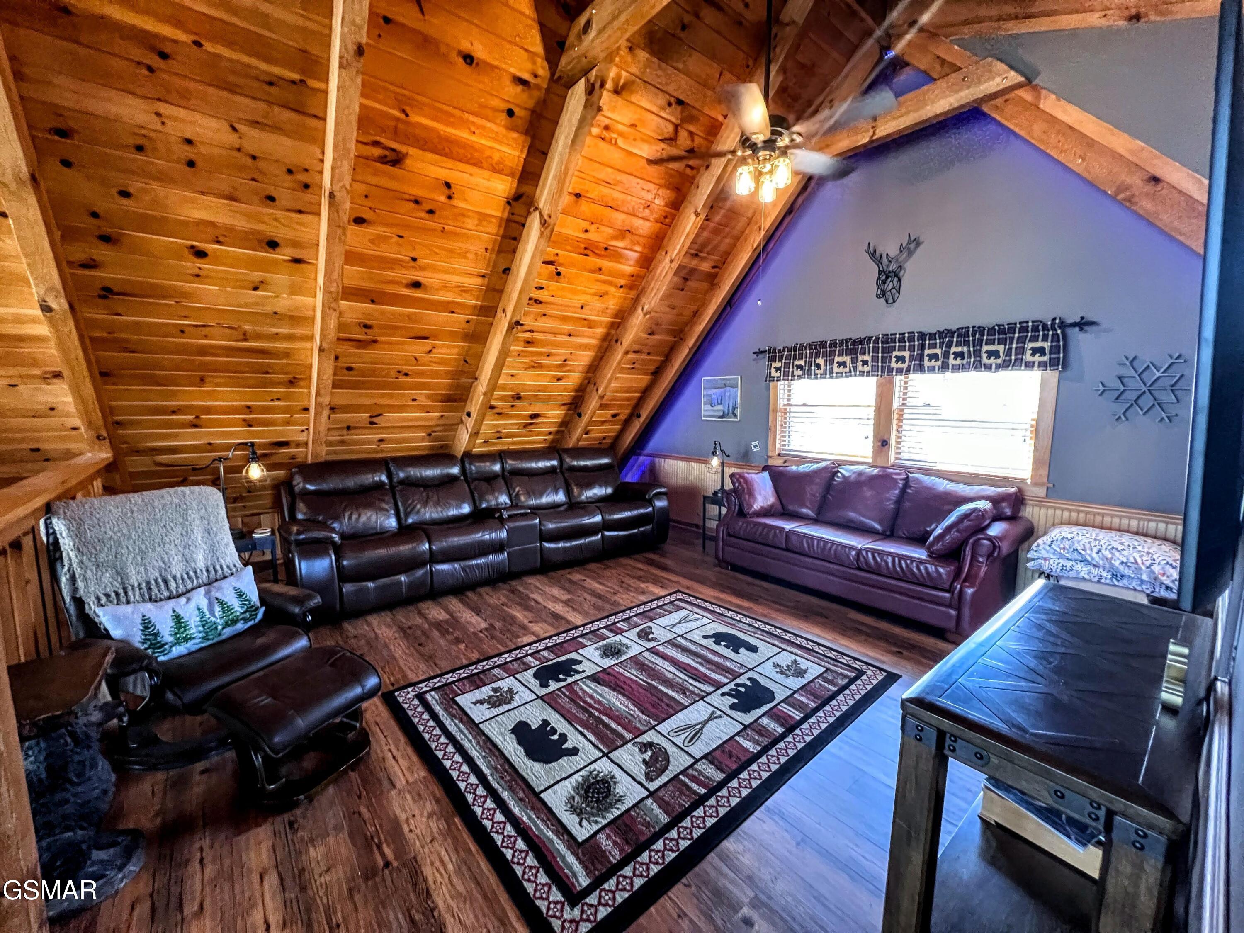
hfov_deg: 106.2
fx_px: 467
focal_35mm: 13
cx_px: 622
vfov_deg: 89.9
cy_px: 466
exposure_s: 1/60
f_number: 1.8
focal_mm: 1.57
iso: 800
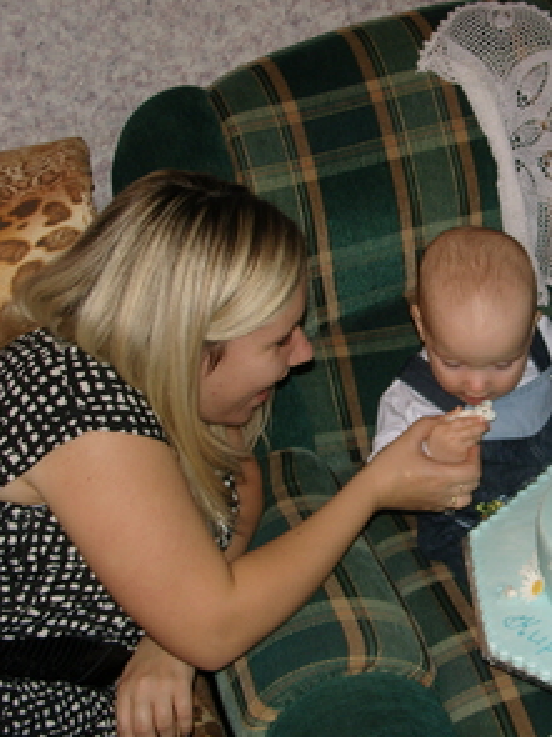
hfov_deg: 24.5
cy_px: 357
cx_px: 495
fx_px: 1234
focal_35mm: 58
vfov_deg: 33.2
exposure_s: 1/40
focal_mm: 7.8
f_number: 2.8
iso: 80
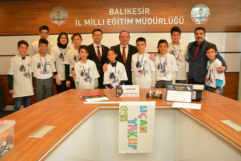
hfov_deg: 57.9
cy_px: 83
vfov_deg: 40.5
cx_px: 118
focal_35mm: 33
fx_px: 218
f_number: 3.5
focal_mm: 21
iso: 1600
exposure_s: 1/125
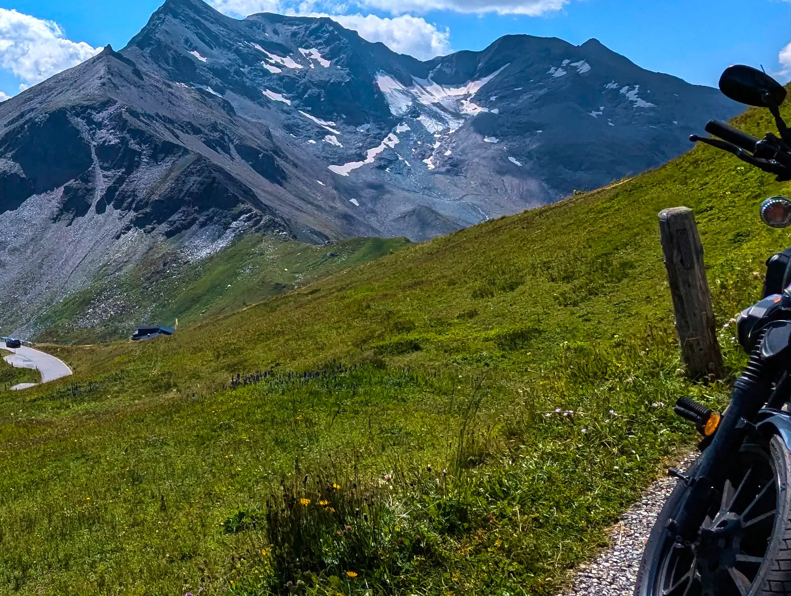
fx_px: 869
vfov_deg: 36.8
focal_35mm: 38
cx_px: 138
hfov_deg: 45.9
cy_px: 145
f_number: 2.2
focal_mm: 2.35
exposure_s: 1/5814
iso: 47
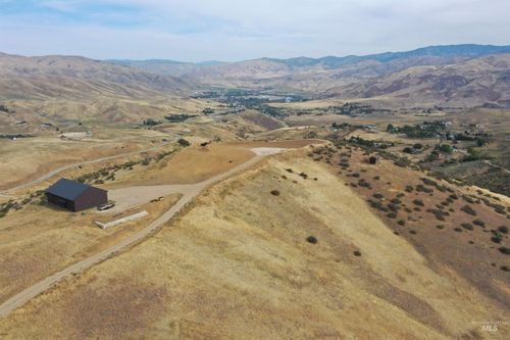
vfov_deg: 46.4
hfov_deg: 65.5
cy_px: 170
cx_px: 255
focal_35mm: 28
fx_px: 397
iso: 100
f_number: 6.3
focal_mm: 10.26
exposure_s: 1/320
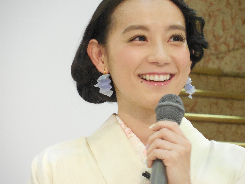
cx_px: 134
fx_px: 2605
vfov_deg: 4.0
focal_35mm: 368
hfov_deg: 5.4
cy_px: 92
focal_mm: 55.1
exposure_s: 1/25
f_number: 5.5
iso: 800
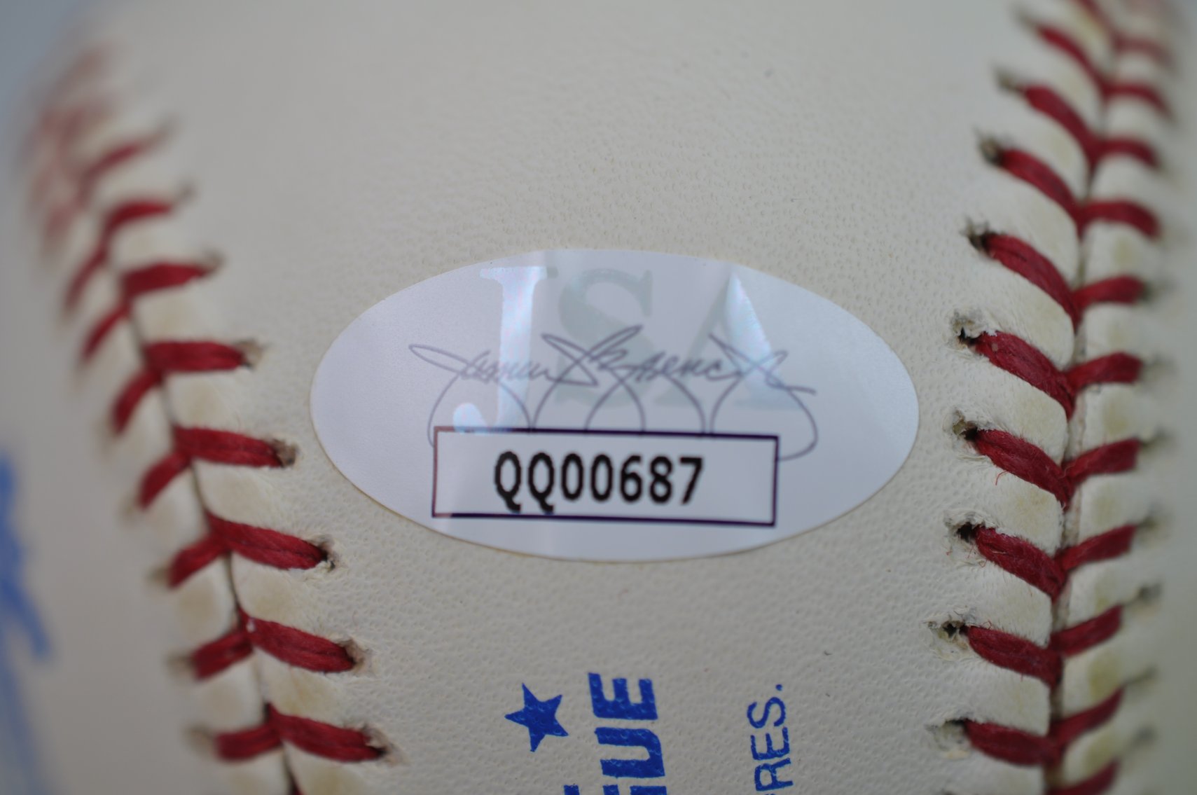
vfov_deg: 22.6
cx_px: 598
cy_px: 398
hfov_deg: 33.4
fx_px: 1993
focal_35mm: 60
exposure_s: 1/80
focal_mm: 40
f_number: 4.5
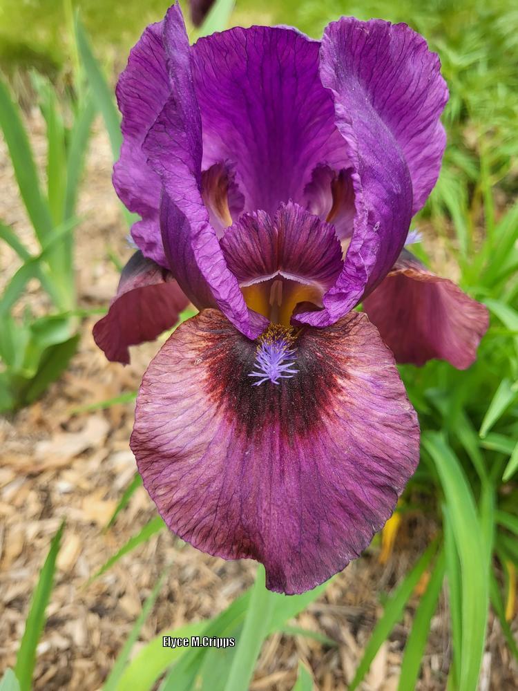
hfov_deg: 53.1
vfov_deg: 67.3
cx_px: 259
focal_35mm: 26
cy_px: 346
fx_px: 519
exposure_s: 1/239
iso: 50
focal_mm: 4.25
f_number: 1.8
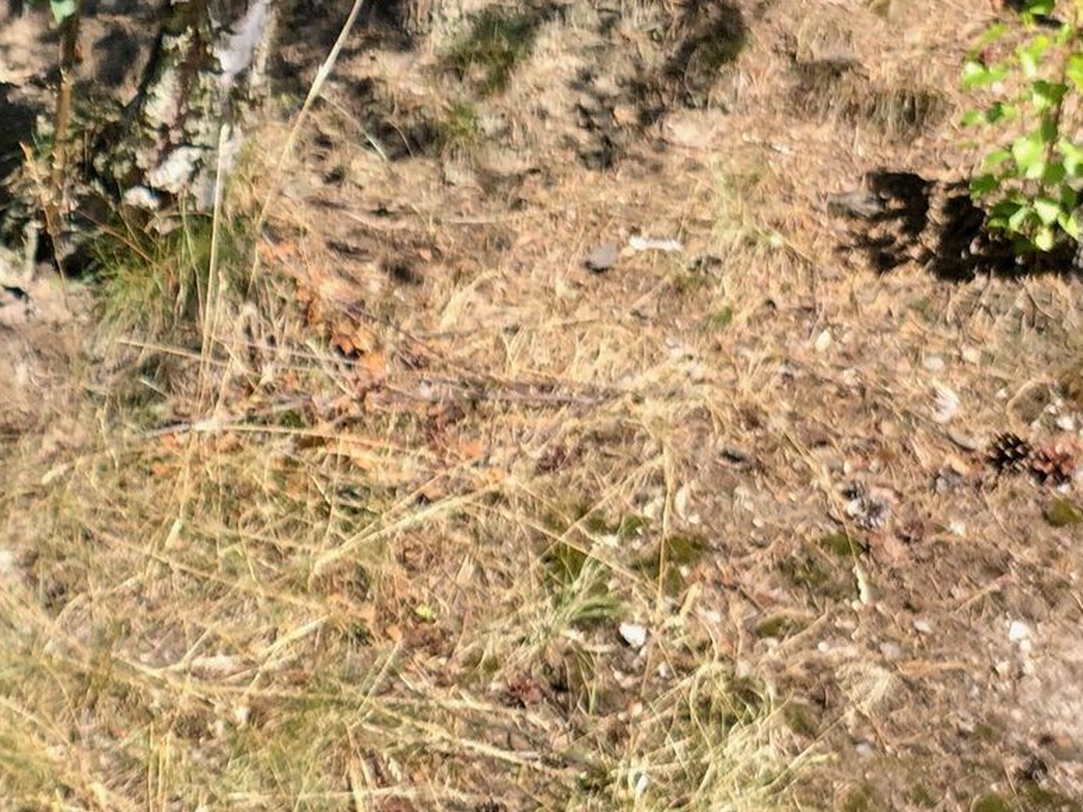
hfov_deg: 14.7
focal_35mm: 129
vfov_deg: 11.4
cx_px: -243
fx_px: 4035
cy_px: 636
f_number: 2.4
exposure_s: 1/403
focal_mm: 6
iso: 16
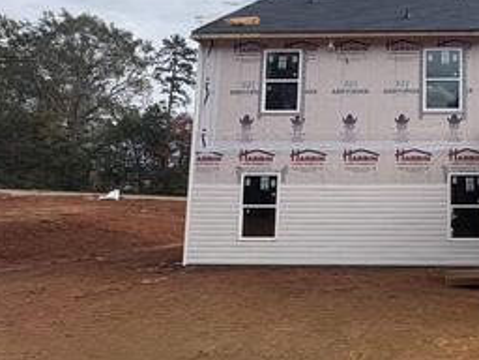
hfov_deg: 45.2
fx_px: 484
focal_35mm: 35
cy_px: 141
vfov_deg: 40.5
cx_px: 470
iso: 40
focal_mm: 2.22
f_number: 2.2
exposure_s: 1/1217
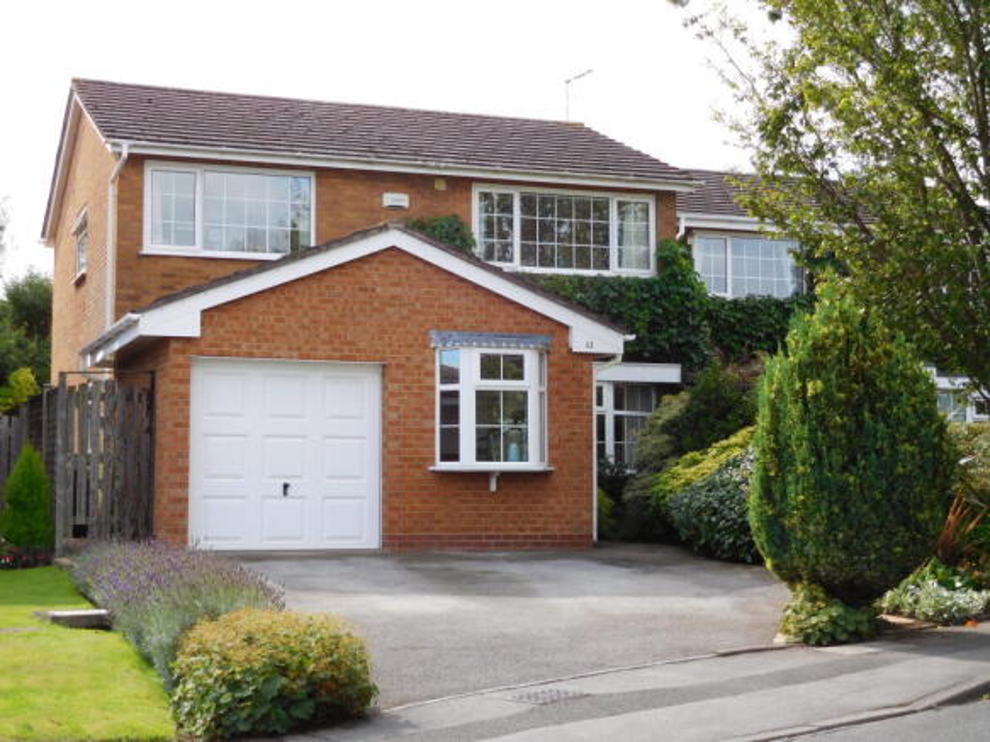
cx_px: 495
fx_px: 1573
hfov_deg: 34.9
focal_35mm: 55
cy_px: 371
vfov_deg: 26.6
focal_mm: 9.8
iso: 125
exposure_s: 1/320
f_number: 4.2
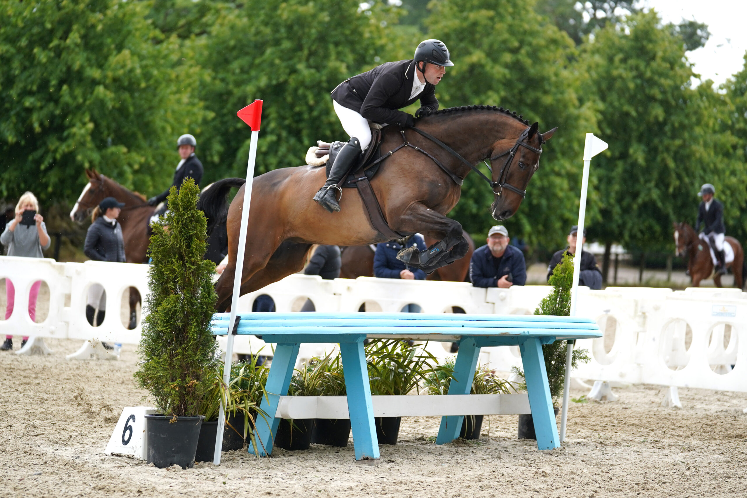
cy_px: 249
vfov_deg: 11.2
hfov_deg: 16.8
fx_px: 2531
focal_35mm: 122
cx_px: 374
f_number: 2.8
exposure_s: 1/4000
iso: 800
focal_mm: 122
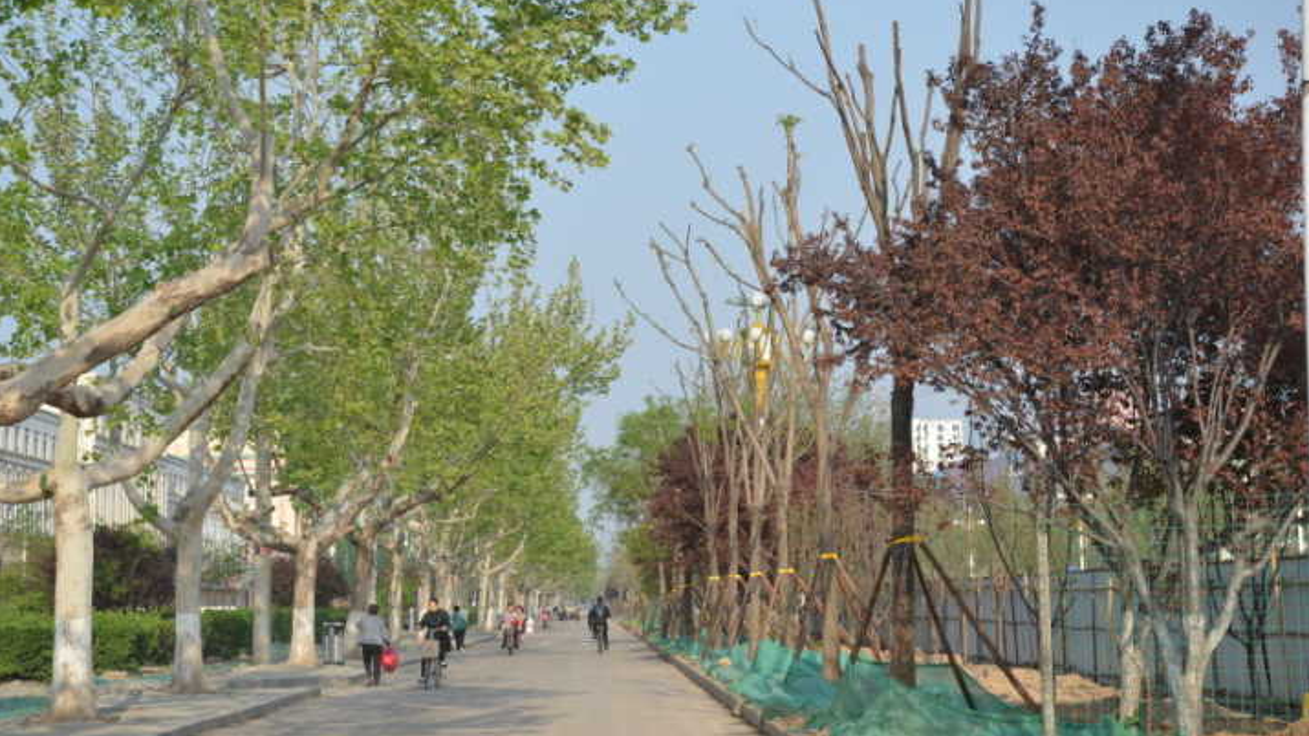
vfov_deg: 15.3
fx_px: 2742
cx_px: 655
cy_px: 369
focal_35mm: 79
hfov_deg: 26.9
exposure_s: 1/250
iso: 140
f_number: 8
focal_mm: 50
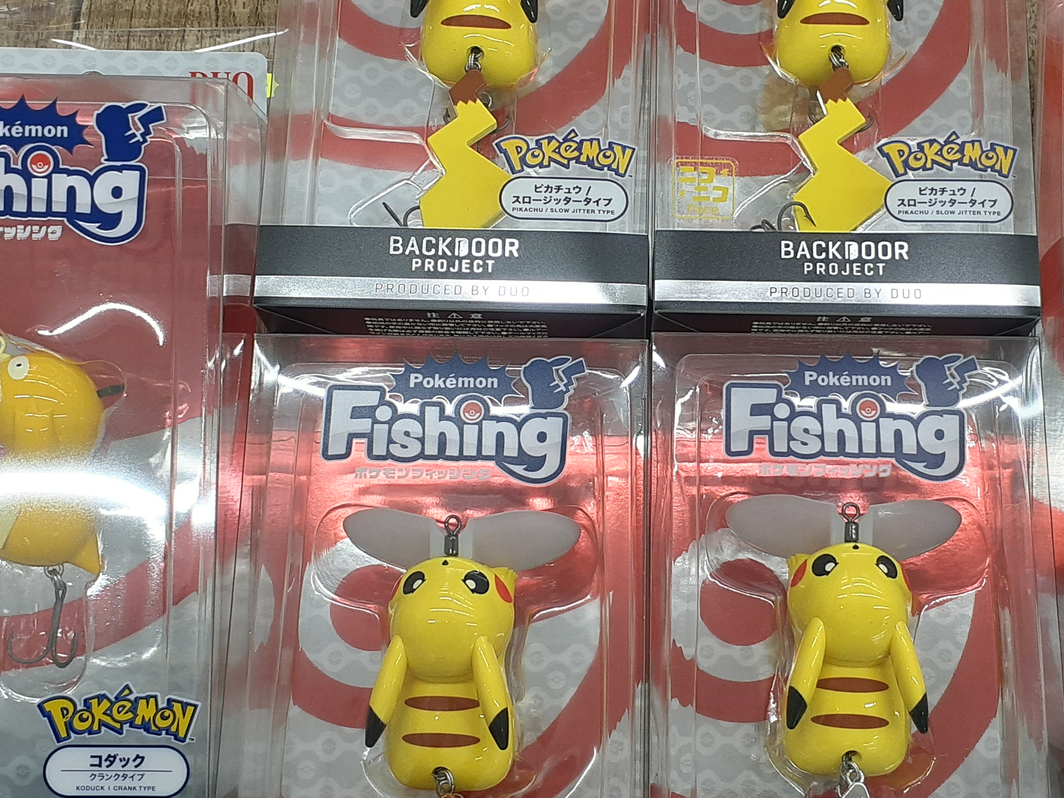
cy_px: 382
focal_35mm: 53
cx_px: 651
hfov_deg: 36.0
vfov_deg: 27.5
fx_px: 1629
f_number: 1.9
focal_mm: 3.6
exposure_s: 1/50
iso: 50
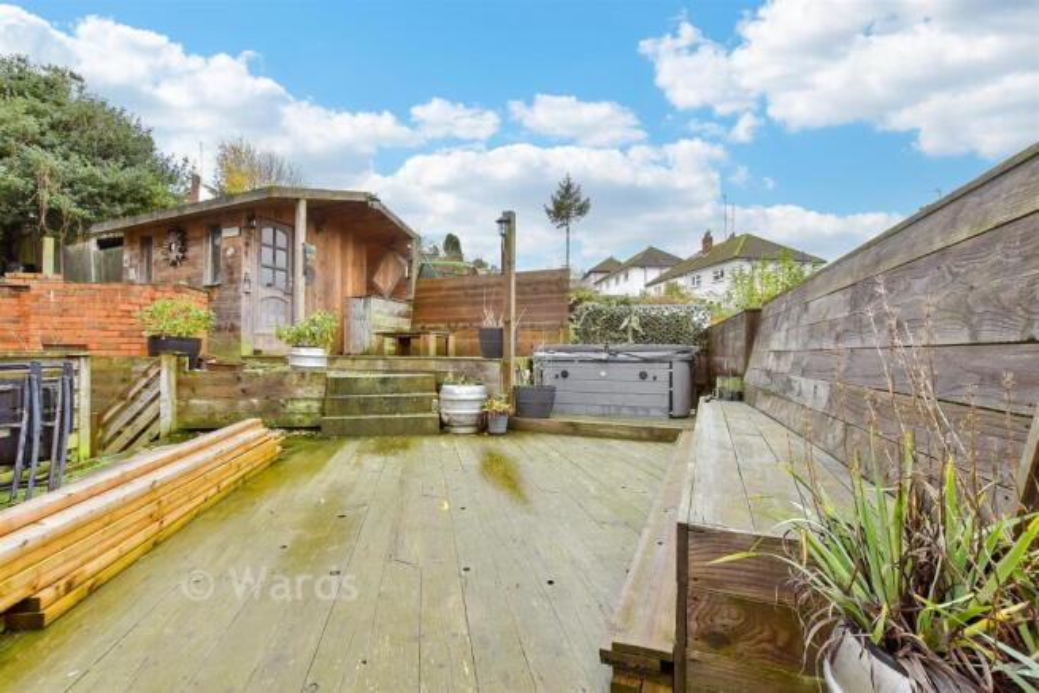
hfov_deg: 100.4
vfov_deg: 77.4
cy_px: 346
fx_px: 433
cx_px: 520
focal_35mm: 15
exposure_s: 1/80
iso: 400
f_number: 8
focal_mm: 10
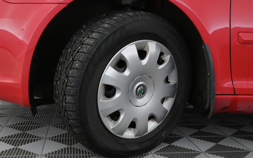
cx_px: 125
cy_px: 85
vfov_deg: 27.5
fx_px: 323
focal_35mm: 47
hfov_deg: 42.7
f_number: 5
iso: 2500
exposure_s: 1/100
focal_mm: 26.5
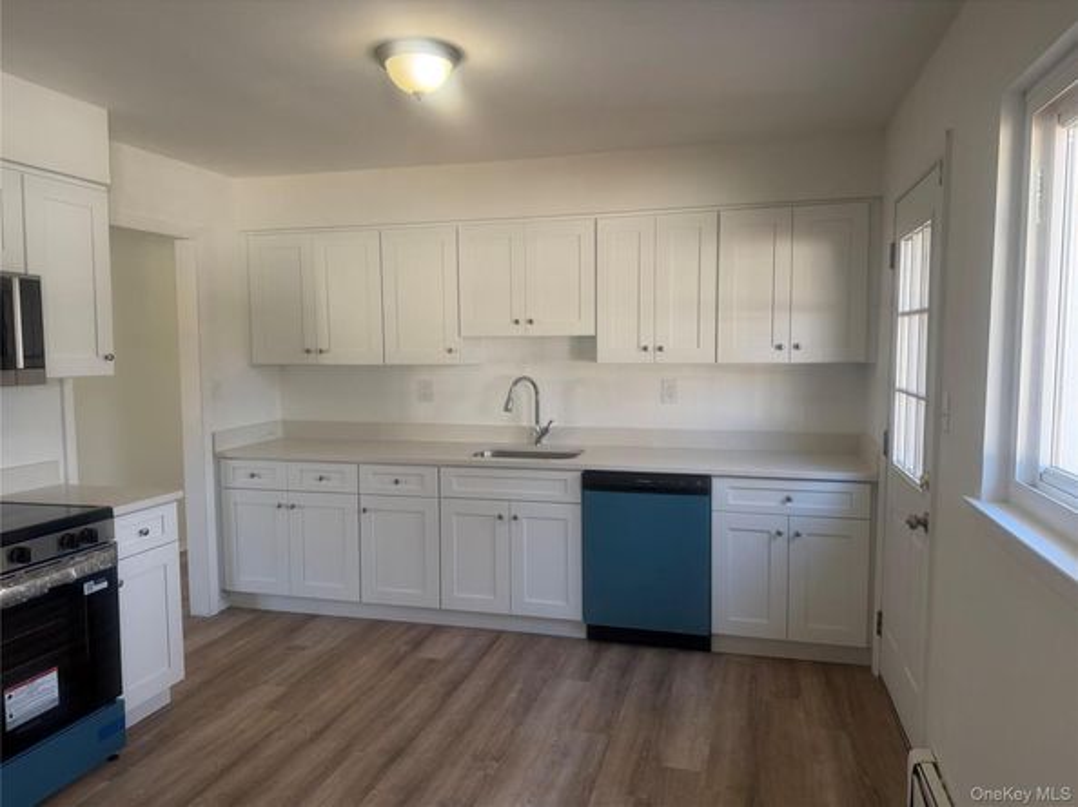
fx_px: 747
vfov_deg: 56.8
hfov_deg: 71.6
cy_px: 404
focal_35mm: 24
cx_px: 539
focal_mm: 6.76
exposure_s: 1/121
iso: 160
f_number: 1.78
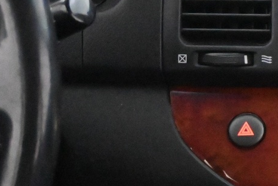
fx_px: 1229
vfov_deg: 8.6
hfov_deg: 12.1
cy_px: 60
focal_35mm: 159
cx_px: 455
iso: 16000
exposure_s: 1/50
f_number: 4.8
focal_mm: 30
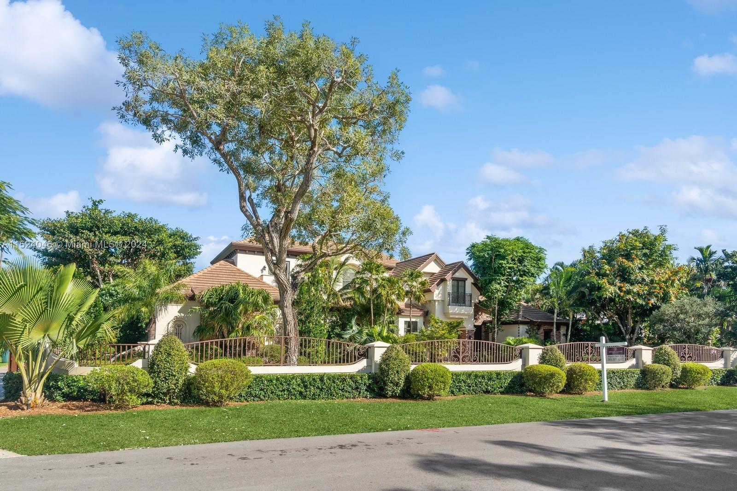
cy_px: 246
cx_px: 368
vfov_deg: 55.1
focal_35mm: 23
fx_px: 471
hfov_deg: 76.1
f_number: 8
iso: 200
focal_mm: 23
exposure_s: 1/320
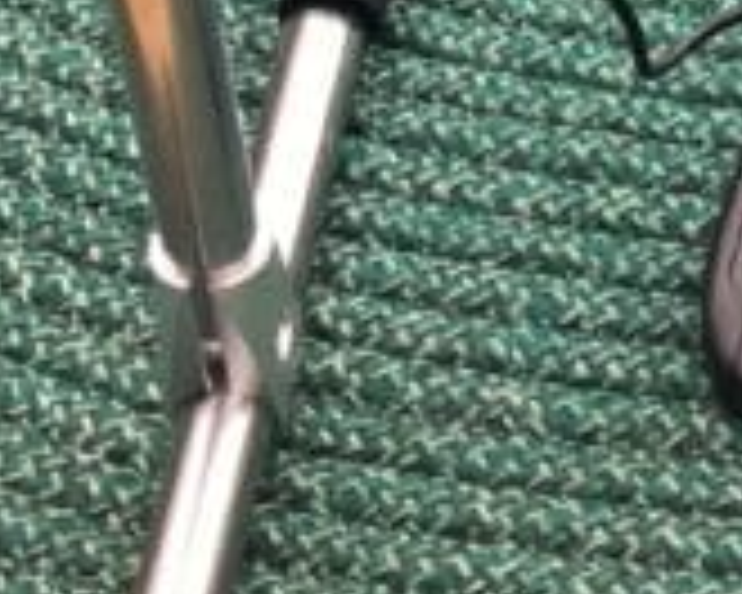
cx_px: 962
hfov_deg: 14.5
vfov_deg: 11.7
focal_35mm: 127
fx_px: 2789
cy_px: -243
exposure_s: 1/20
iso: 40
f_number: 1.8
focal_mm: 3.99
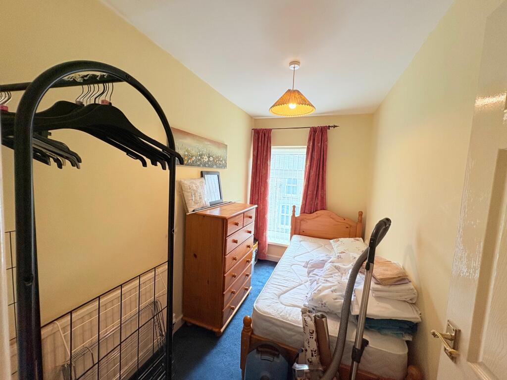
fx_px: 205
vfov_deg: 85.7
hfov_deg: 102.1
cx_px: 254
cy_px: 190
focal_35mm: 14
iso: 100
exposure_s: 1/111
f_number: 2.2
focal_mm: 2.22
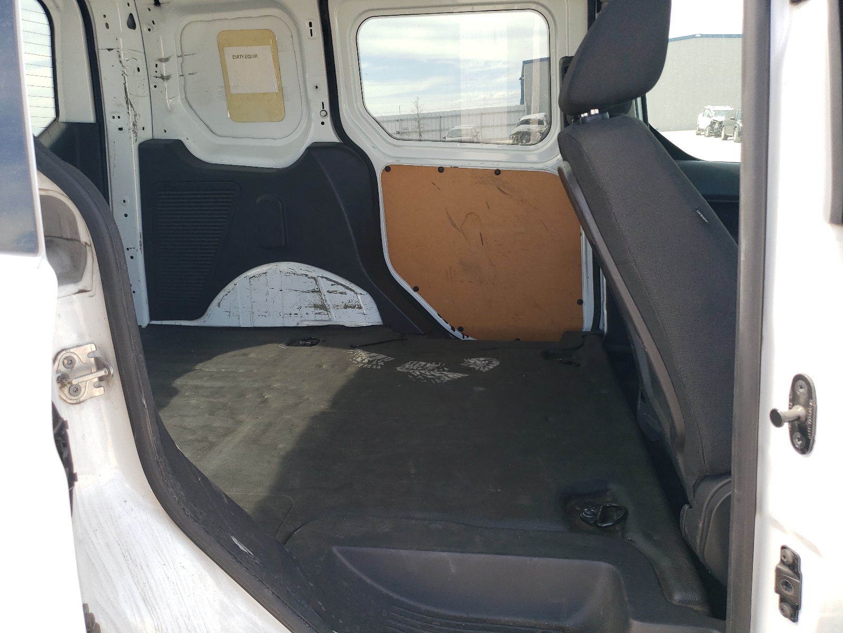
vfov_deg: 53.1
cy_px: 316
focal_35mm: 26
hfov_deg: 67.3
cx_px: 422
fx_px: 633
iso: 50
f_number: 1.5
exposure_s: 1/417
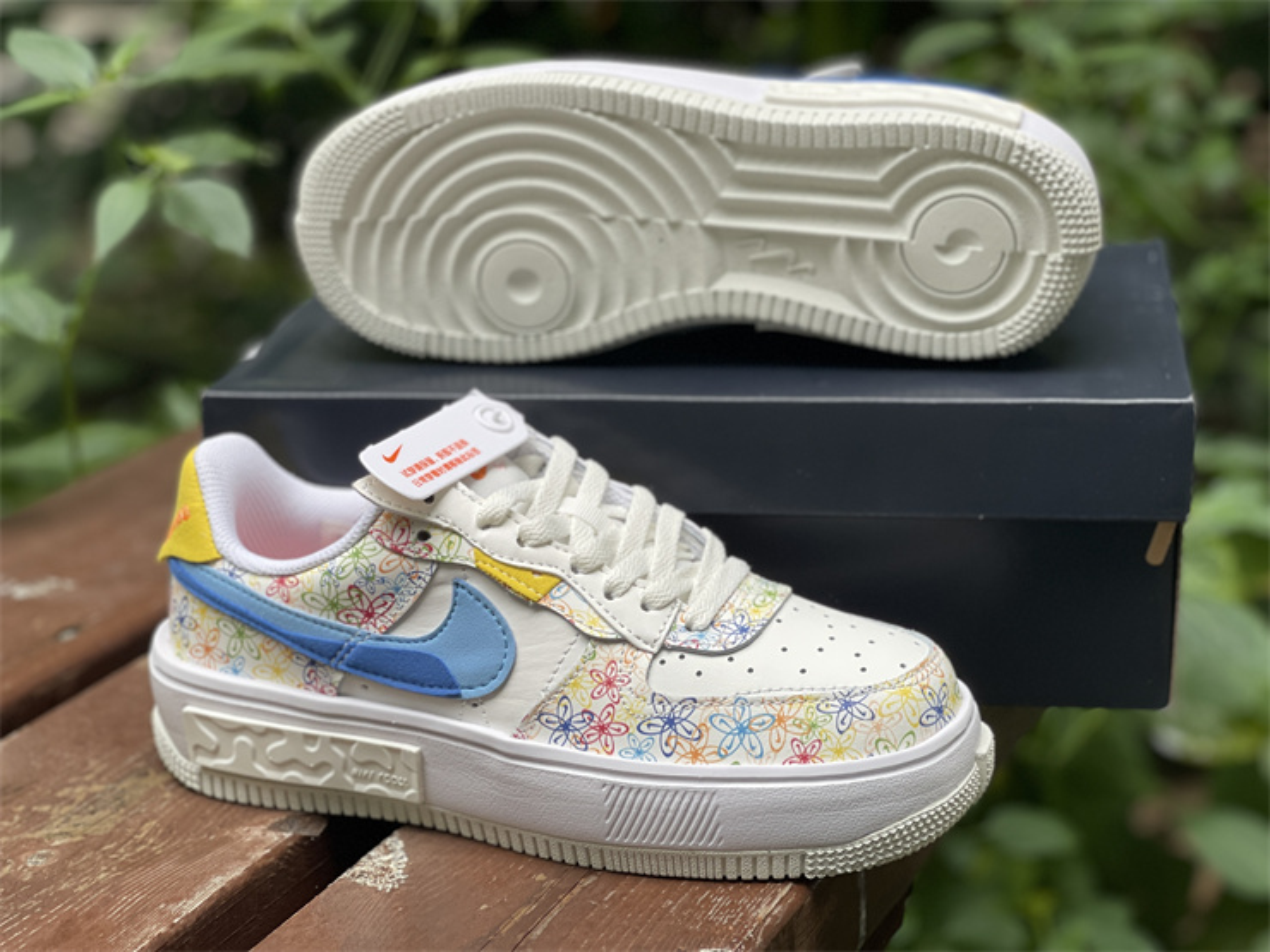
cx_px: 635
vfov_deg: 22.9
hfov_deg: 30.3
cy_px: 476
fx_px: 2348
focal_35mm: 64
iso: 50
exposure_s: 1/121
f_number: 2.2
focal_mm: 7.5
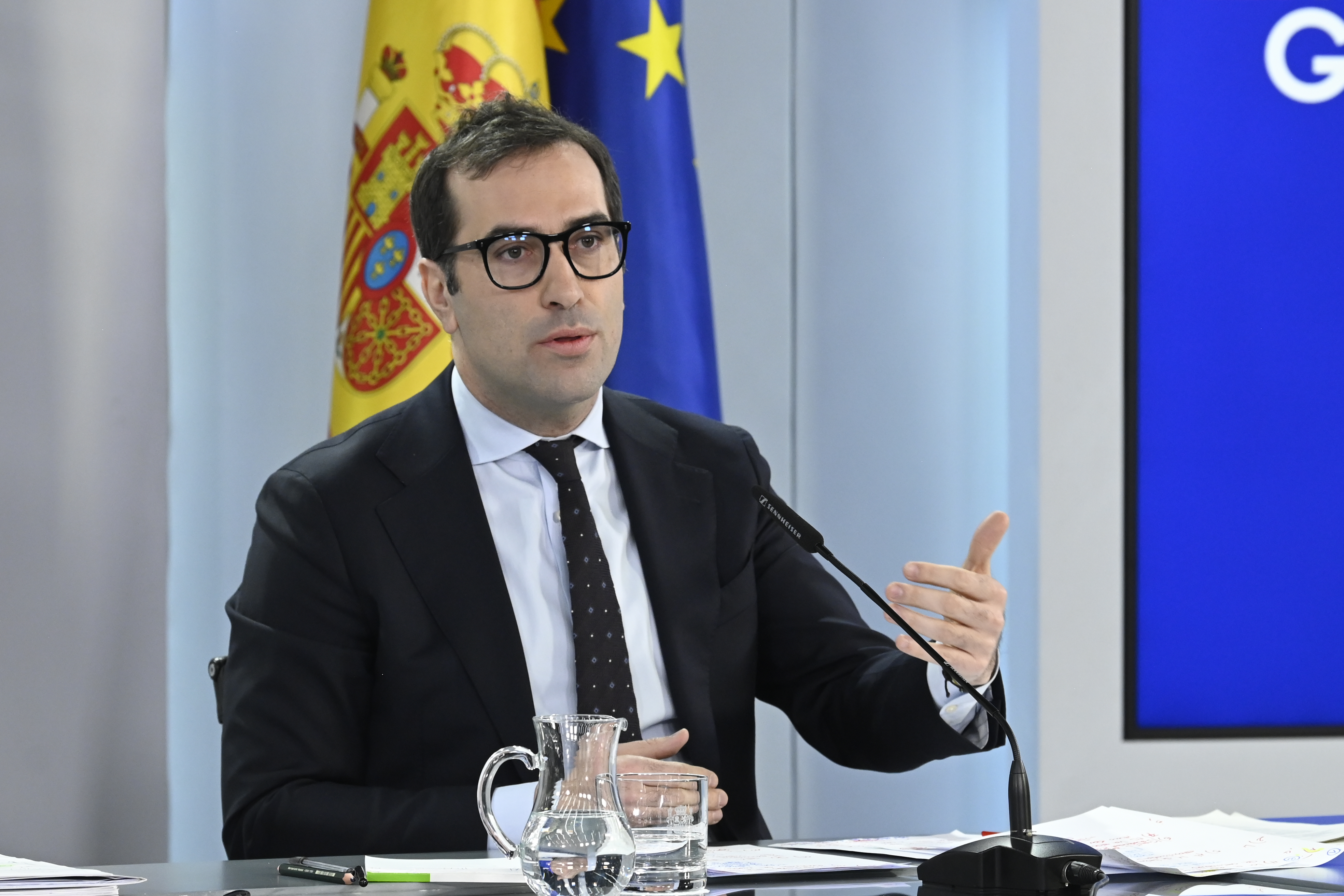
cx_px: 672
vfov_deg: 6.3
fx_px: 8101
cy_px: 448
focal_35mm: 217
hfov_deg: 9.5
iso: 2500
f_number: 5.6
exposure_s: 1/200
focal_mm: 145
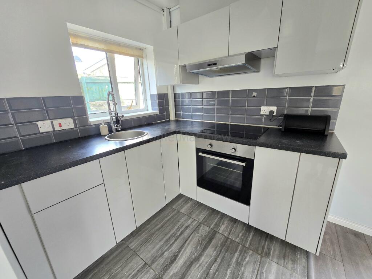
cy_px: 140
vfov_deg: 89.9
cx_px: 186
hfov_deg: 106.2
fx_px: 140
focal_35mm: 13
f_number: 2.2
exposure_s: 1/60.2
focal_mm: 2.2
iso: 125
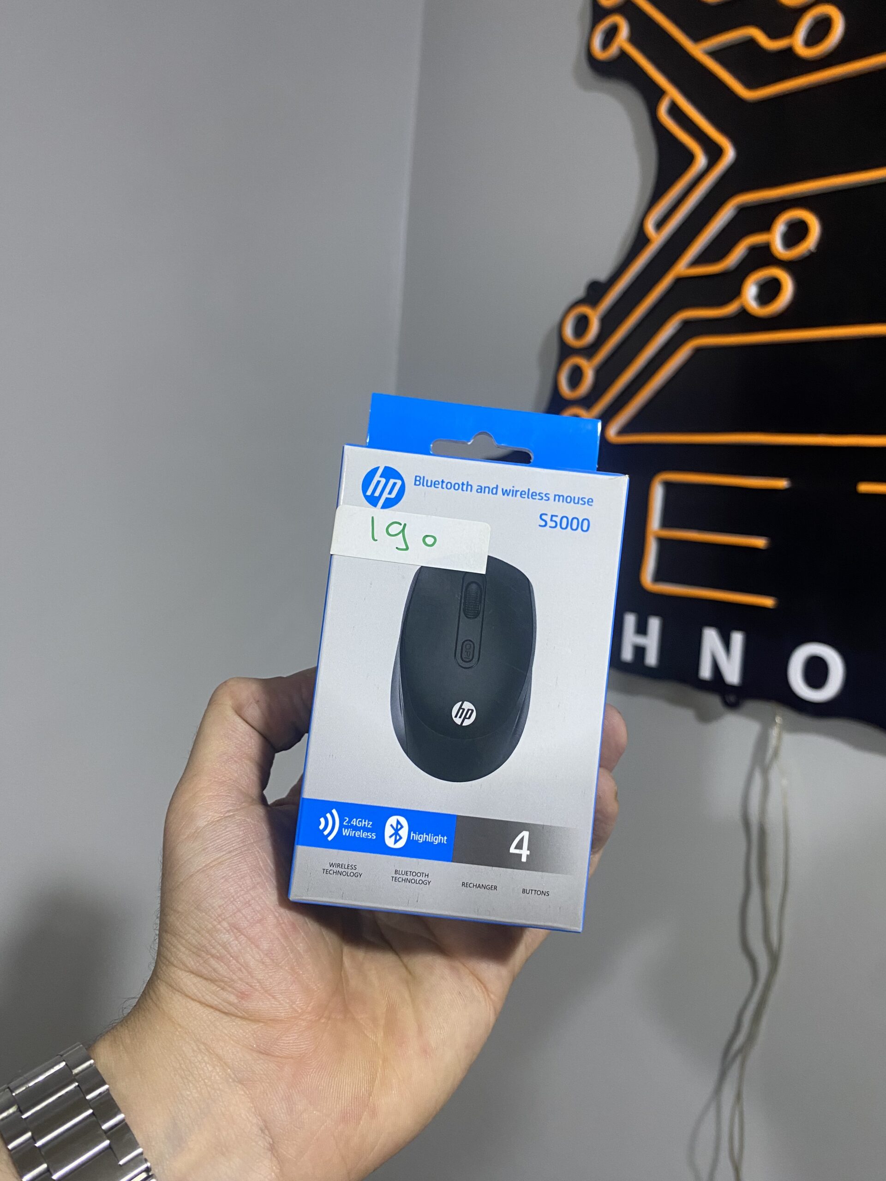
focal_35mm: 26
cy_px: 590
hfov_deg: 53.1
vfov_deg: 67.3
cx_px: 443
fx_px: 887
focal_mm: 4.25
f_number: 1.8
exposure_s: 1/50
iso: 100
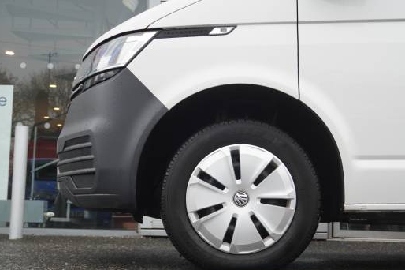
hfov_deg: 35.6
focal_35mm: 56
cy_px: 167
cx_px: 236
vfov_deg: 24.1
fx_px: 630
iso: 400
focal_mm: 30
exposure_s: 1/160
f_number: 5
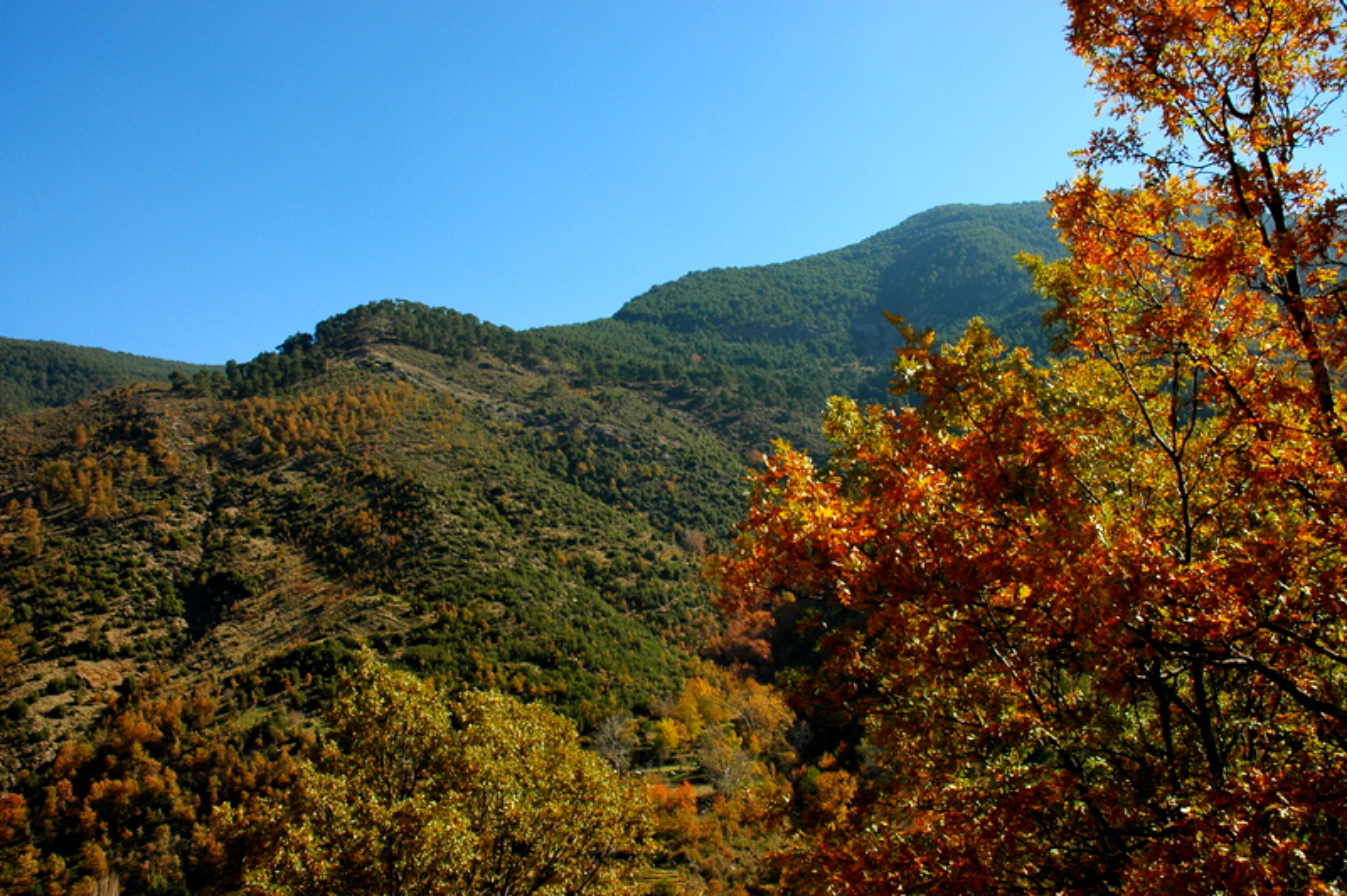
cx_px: 674
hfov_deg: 67.4
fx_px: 1009
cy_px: 448
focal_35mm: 27
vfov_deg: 47.9
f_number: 10
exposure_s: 1/250
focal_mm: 18
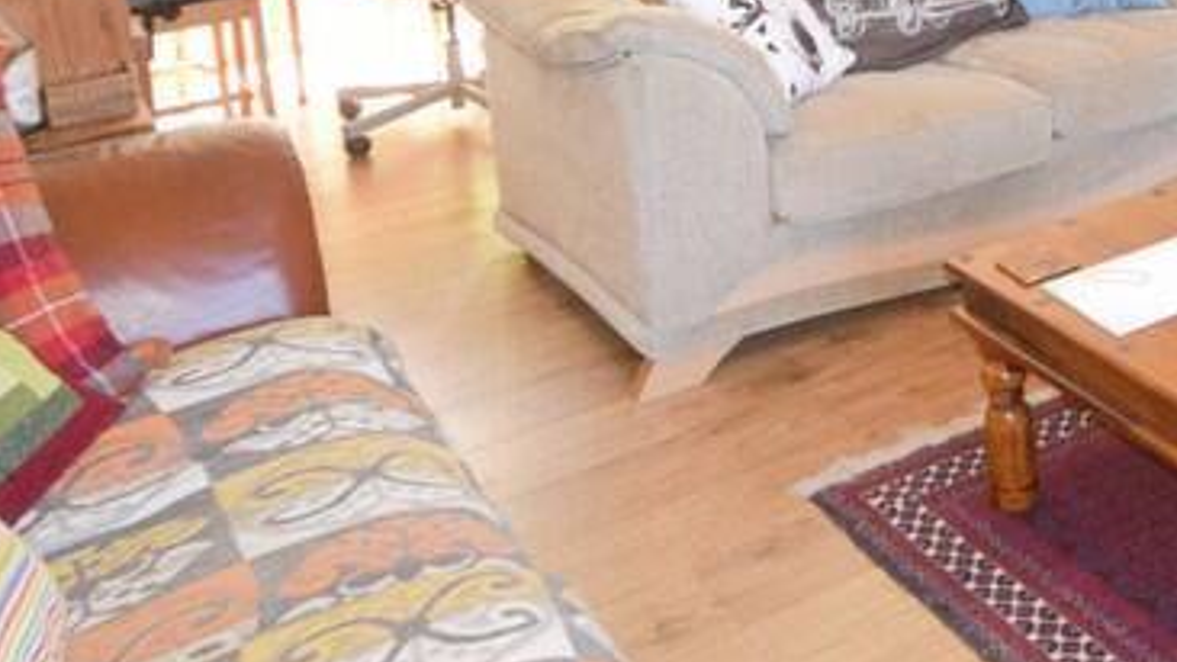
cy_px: 333
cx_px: 1283
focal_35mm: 44
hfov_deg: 38.6
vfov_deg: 27.1
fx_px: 1373
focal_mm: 10
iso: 800
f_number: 5
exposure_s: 1/100
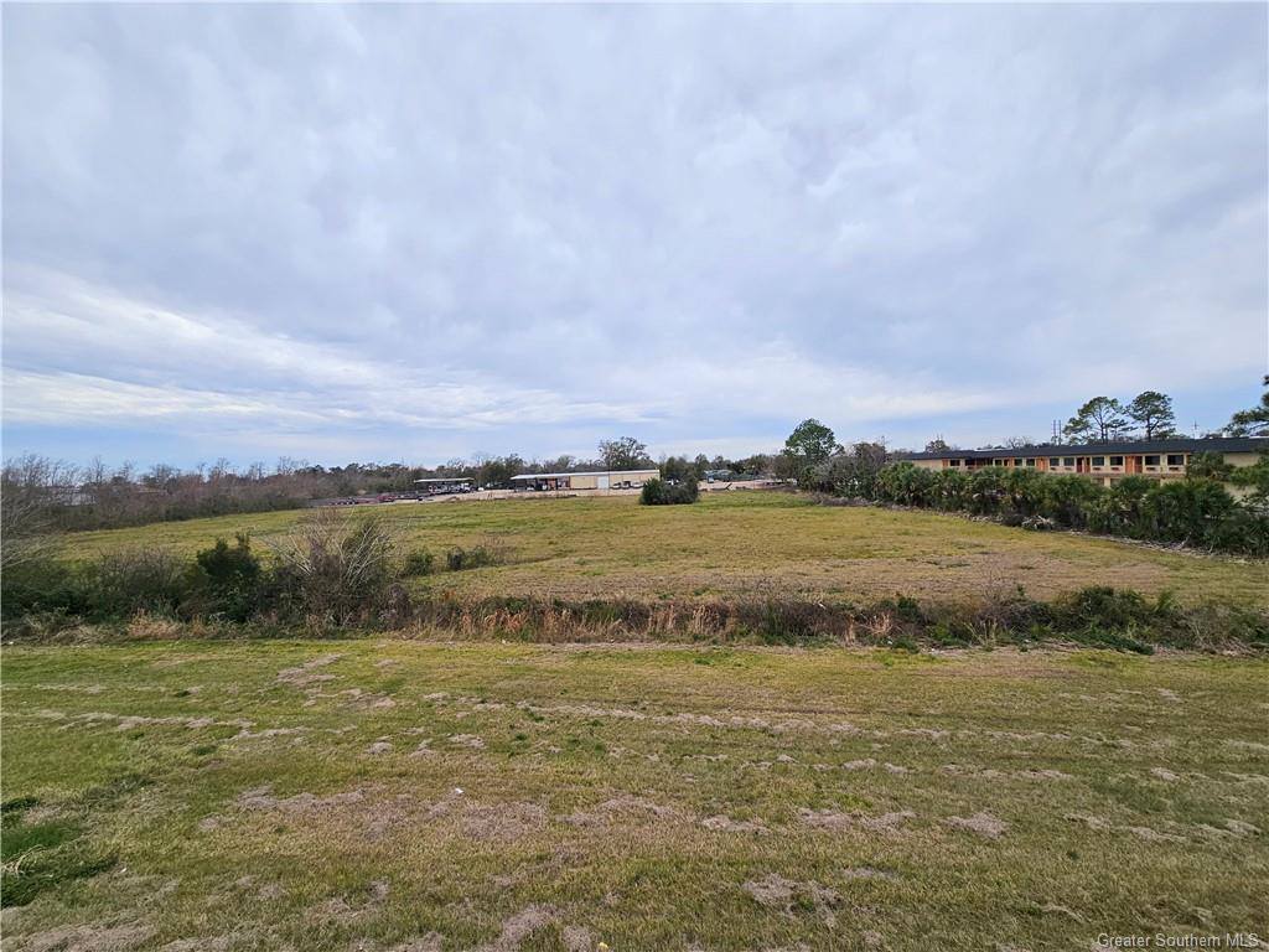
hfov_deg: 106.2
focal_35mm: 13
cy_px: 476
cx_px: 634
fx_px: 477
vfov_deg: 89.9
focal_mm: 2.2
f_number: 2.2
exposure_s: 1/1262
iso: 50
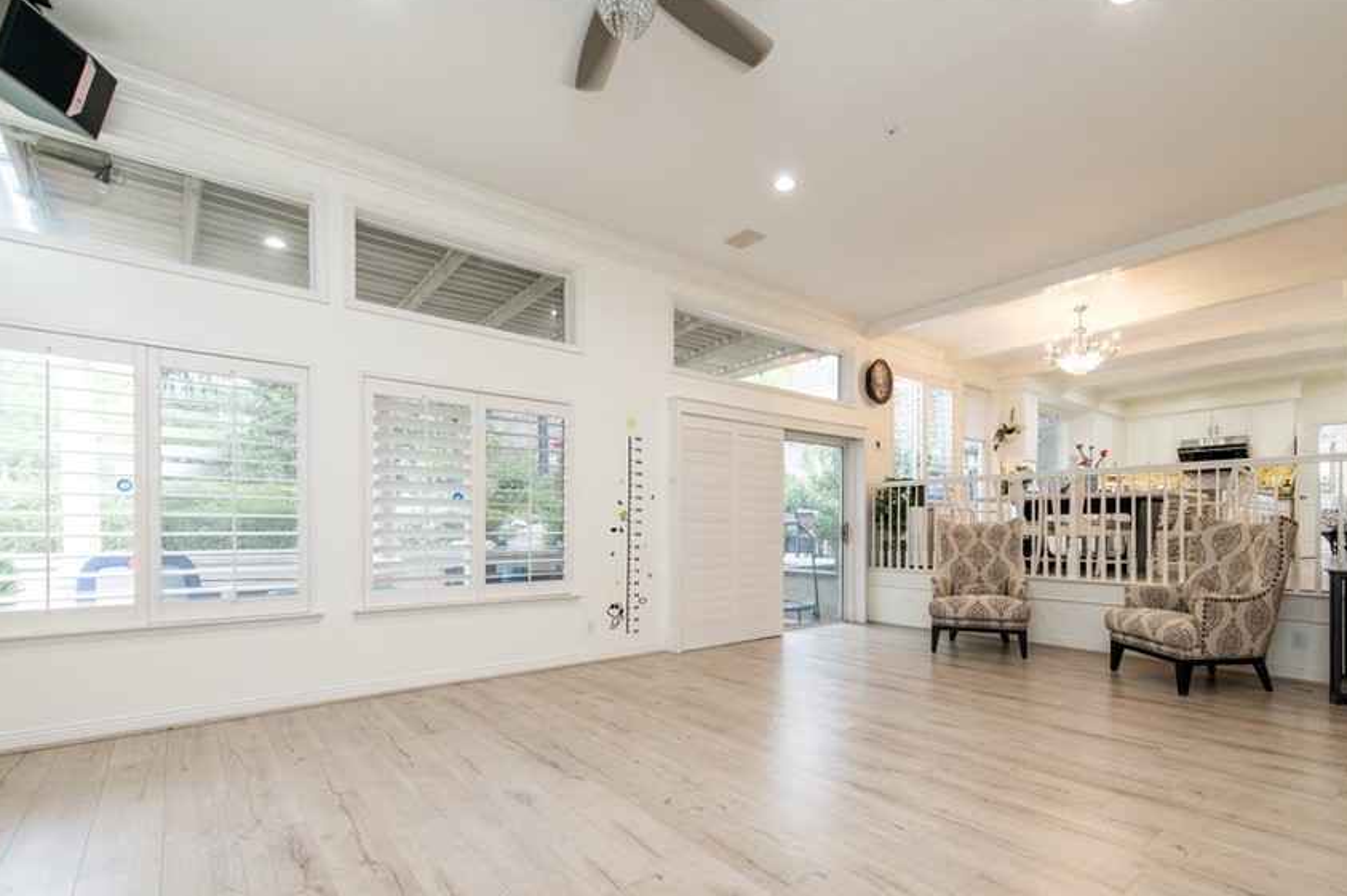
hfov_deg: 93.1
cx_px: 729
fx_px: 636
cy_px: 533
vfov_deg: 69.7
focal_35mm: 17
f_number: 4
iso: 400
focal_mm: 14
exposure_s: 1/60
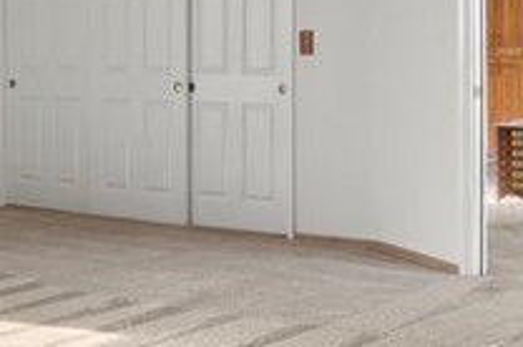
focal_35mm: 74
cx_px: 161
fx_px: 1073
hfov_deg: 27.2
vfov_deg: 18.2
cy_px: 62
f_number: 11
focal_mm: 15
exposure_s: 1
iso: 64
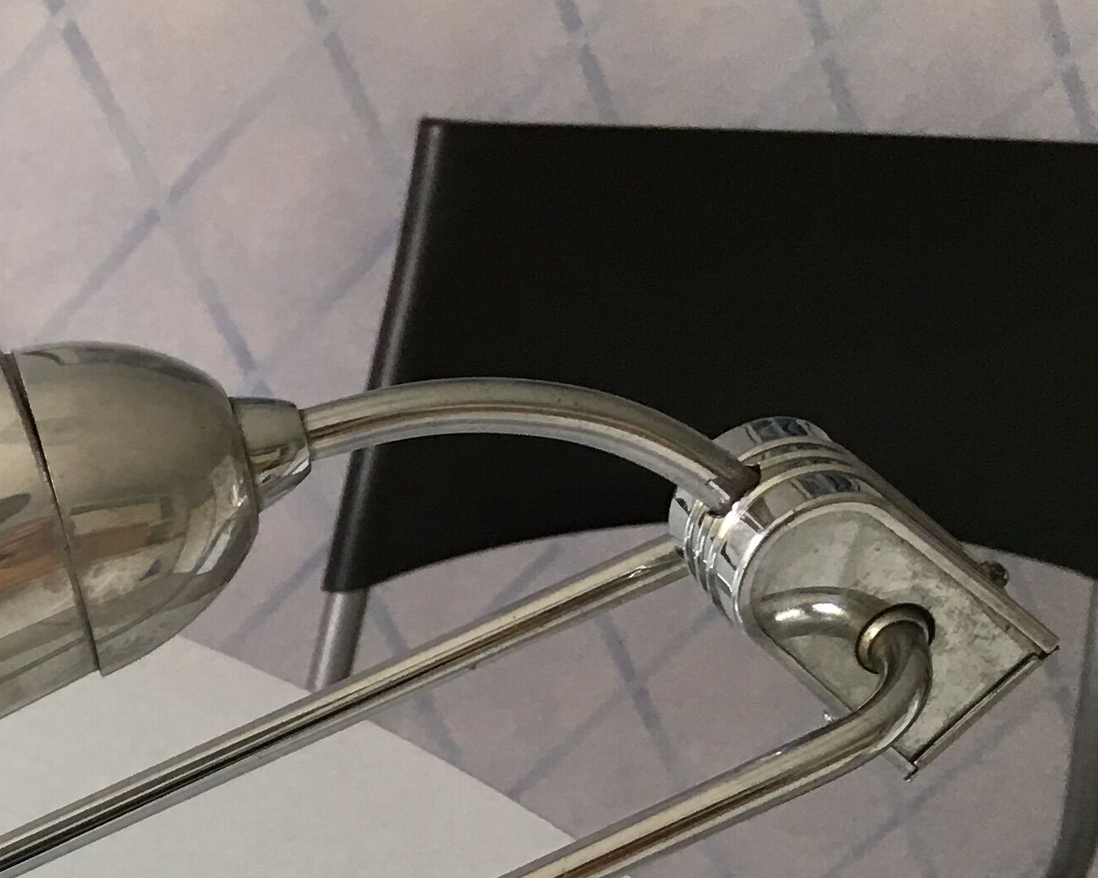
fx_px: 2827
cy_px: 1214
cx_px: -278
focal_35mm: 87
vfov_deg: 16.5
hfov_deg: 20.3
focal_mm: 4.15
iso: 40
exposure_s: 1/33
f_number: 2.2
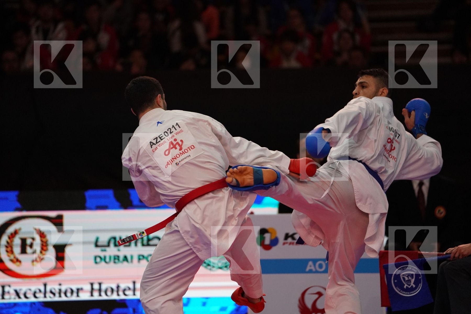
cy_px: 157
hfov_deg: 10.3
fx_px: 2616
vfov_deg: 6.9
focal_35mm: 200
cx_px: 236
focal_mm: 200
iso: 4000
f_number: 2.8
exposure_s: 1/1000
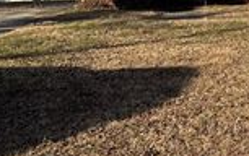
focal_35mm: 90
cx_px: 321
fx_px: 611
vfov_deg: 14.1
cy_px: -35
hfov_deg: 21.0
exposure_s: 1/2288
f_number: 1.6
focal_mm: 5.96
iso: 50
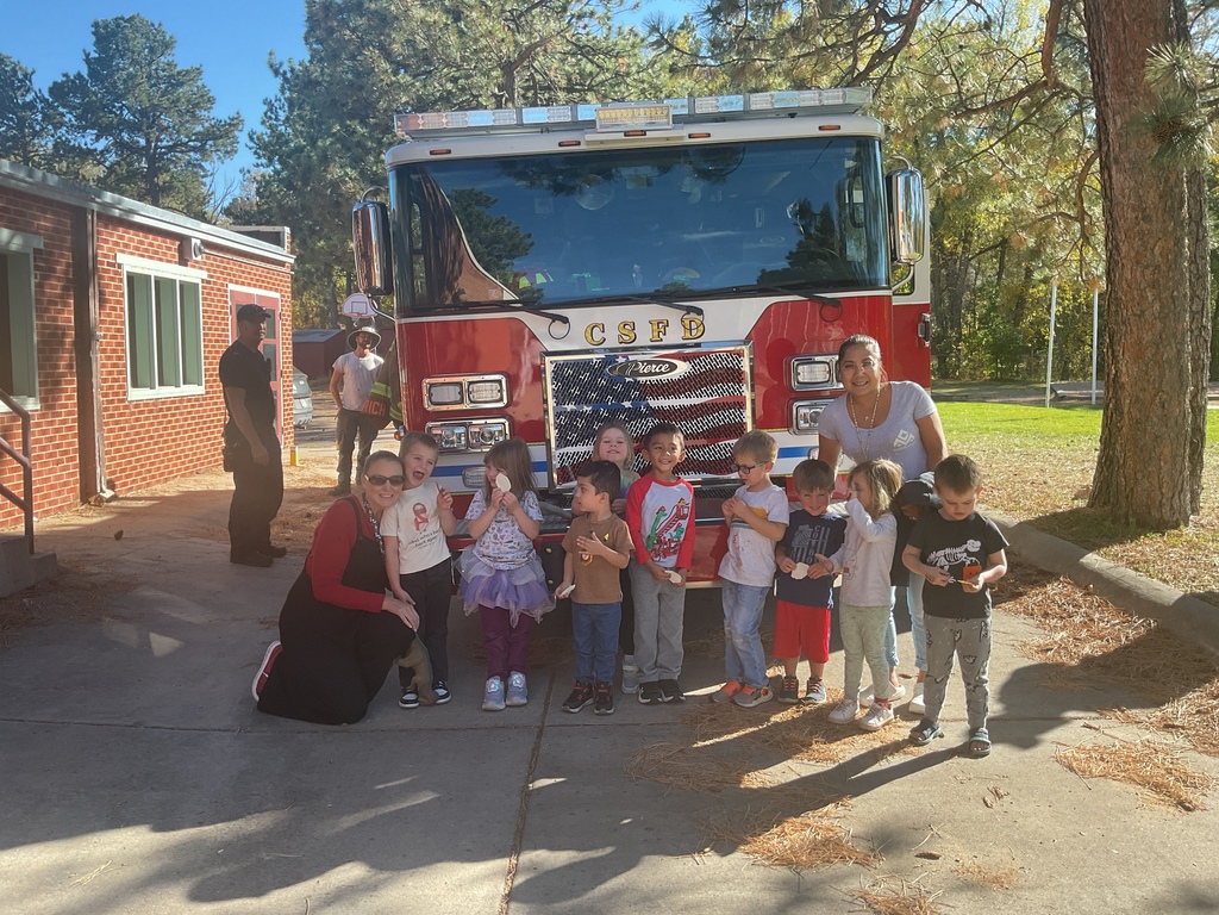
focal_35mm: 29
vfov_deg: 48.2
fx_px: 1021
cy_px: 458
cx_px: 610
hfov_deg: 61.7
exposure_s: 1/297
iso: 16
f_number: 1.8
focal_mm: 3
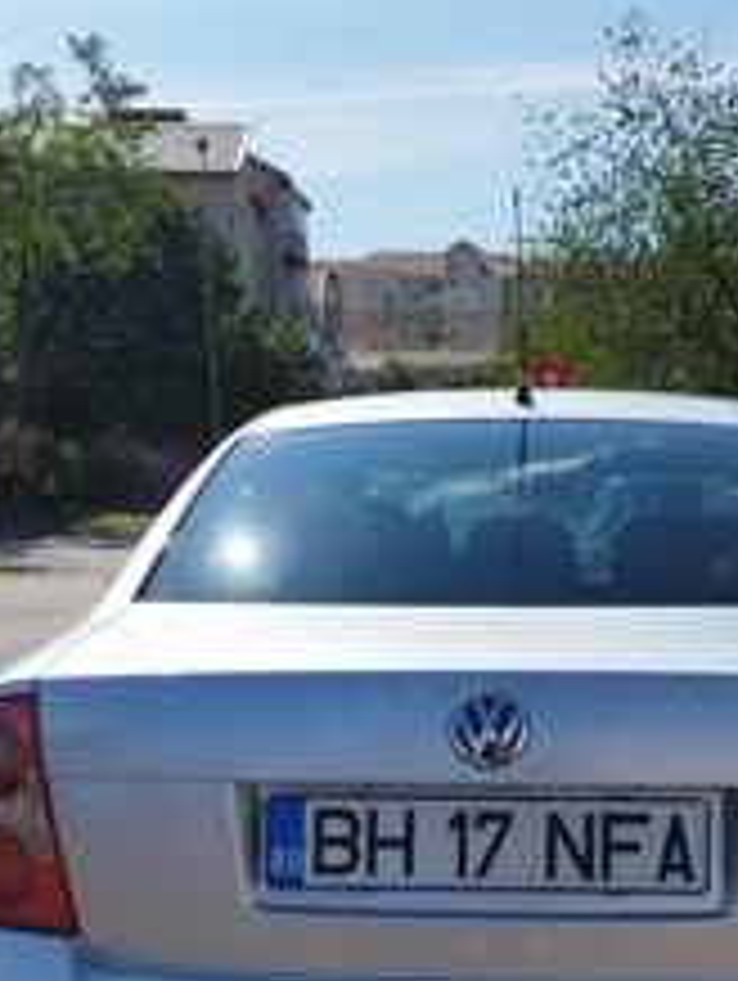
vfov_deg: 40.7
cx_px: 477
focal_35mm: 44
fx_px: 1248
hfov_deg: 32.7
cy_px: 819
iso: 50
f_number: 1.89
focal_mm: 5.89
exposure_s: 1/1400
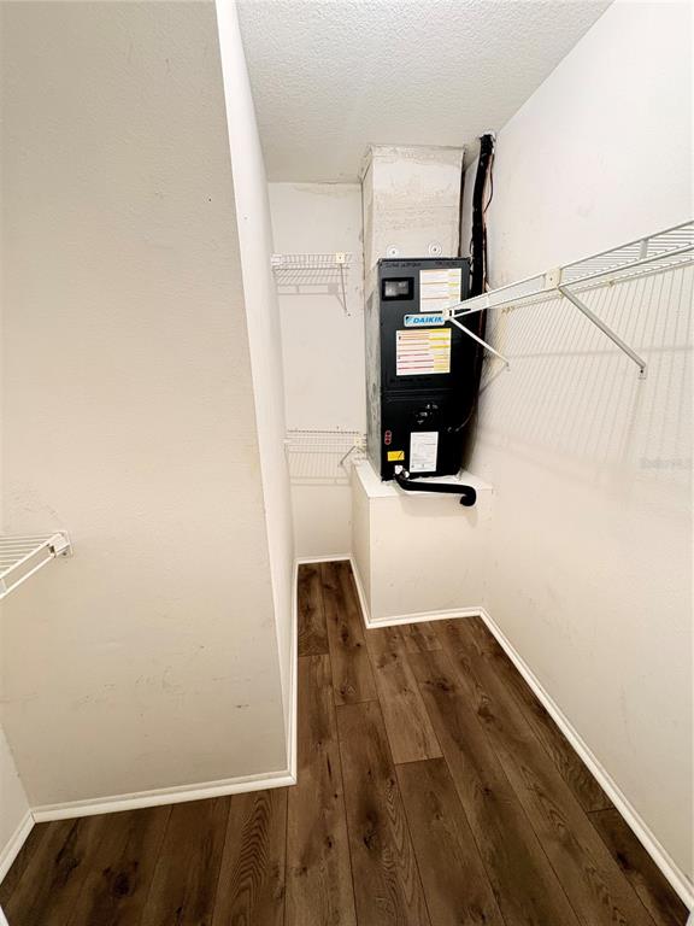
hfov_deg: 85.7
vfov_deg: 102.1
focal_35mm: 14
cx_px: 347
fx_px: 374
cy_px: 463
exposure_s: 1/60
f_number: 2.2
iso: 400
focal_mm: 2.22
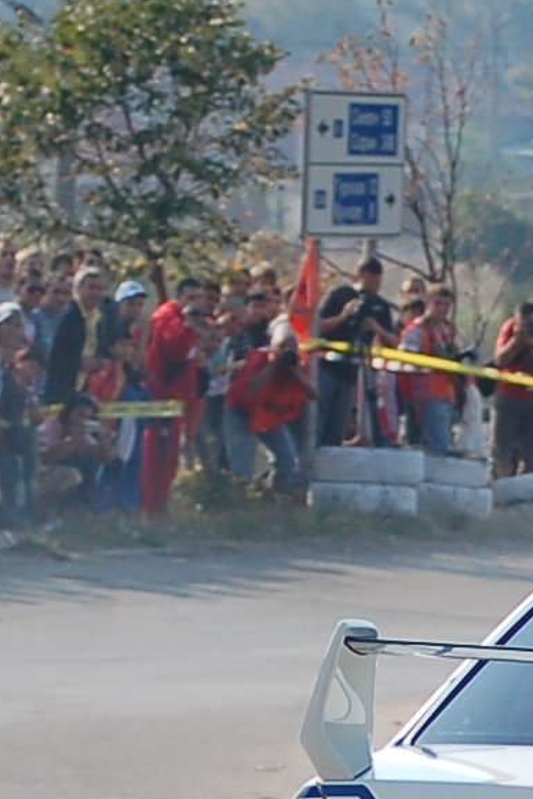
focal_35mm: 428
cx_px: 1103
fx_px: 9490
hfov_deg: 3.2
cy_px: 898
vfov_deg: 4.8
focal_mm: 55
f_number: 4.5
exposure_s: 1/1000
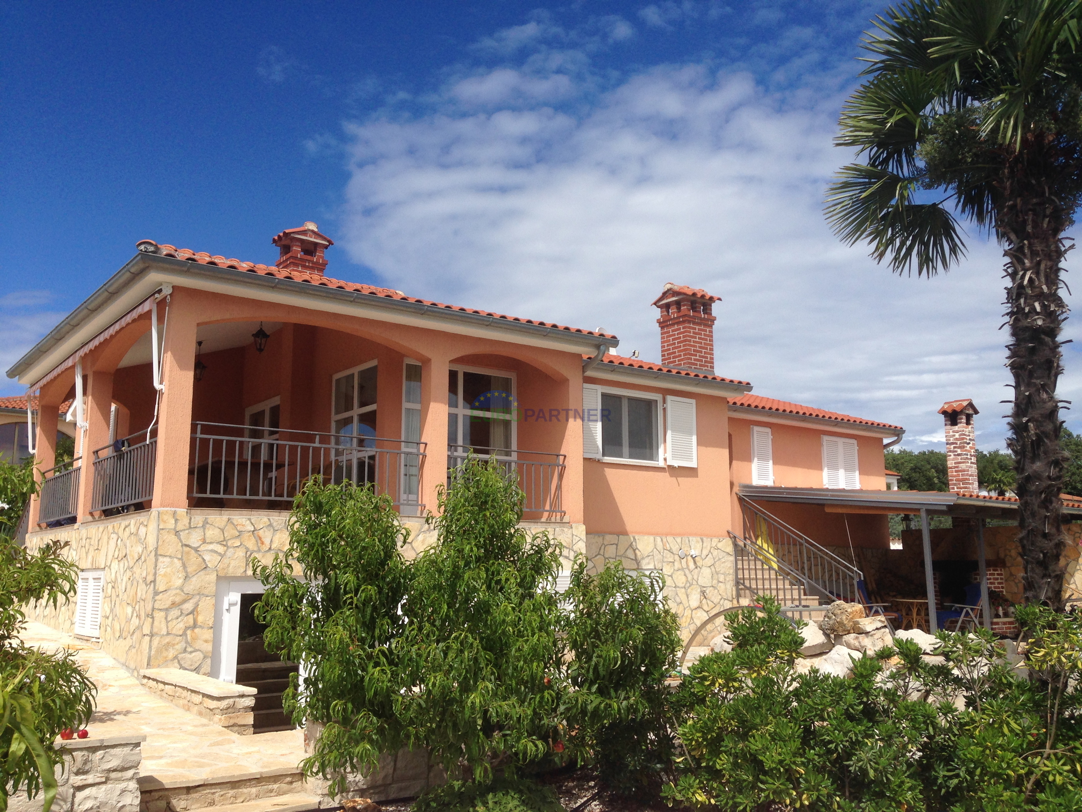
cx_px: 541
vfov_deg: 42.9
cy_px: 406
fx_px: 1031
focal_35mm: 33
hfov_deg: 55.4
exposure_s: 1/2358
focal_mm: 4.12
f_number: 2.4
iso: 50
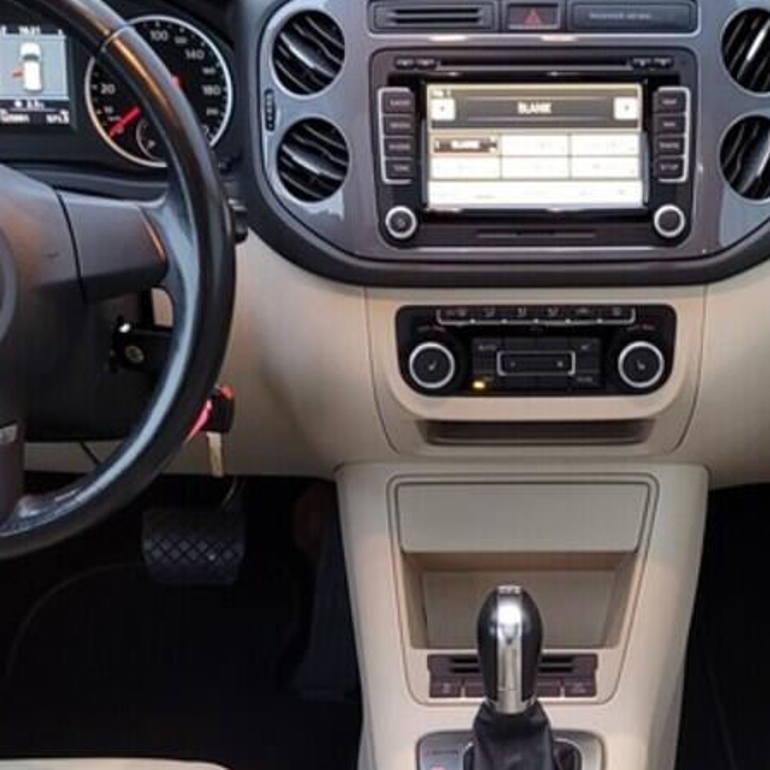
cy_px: 698
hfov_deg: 23.2
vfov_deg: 22.8
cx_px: 565
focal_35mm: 74
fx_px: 1862
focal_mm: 5.4
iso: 320
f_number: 1.8
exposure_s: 1/50
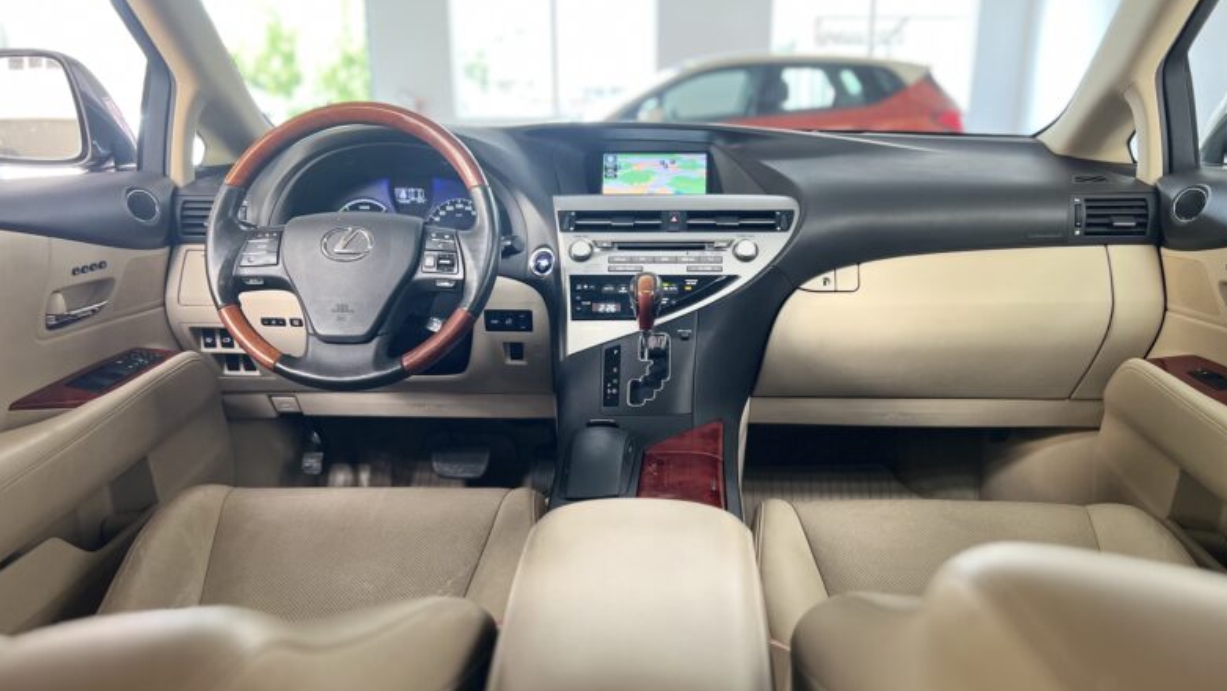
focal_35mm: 29
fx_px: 944
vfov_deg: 40.1
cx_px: 616
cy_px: 393
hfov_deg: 66.0
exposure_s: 1/60
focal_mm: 5.7
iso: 160
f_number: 1.5
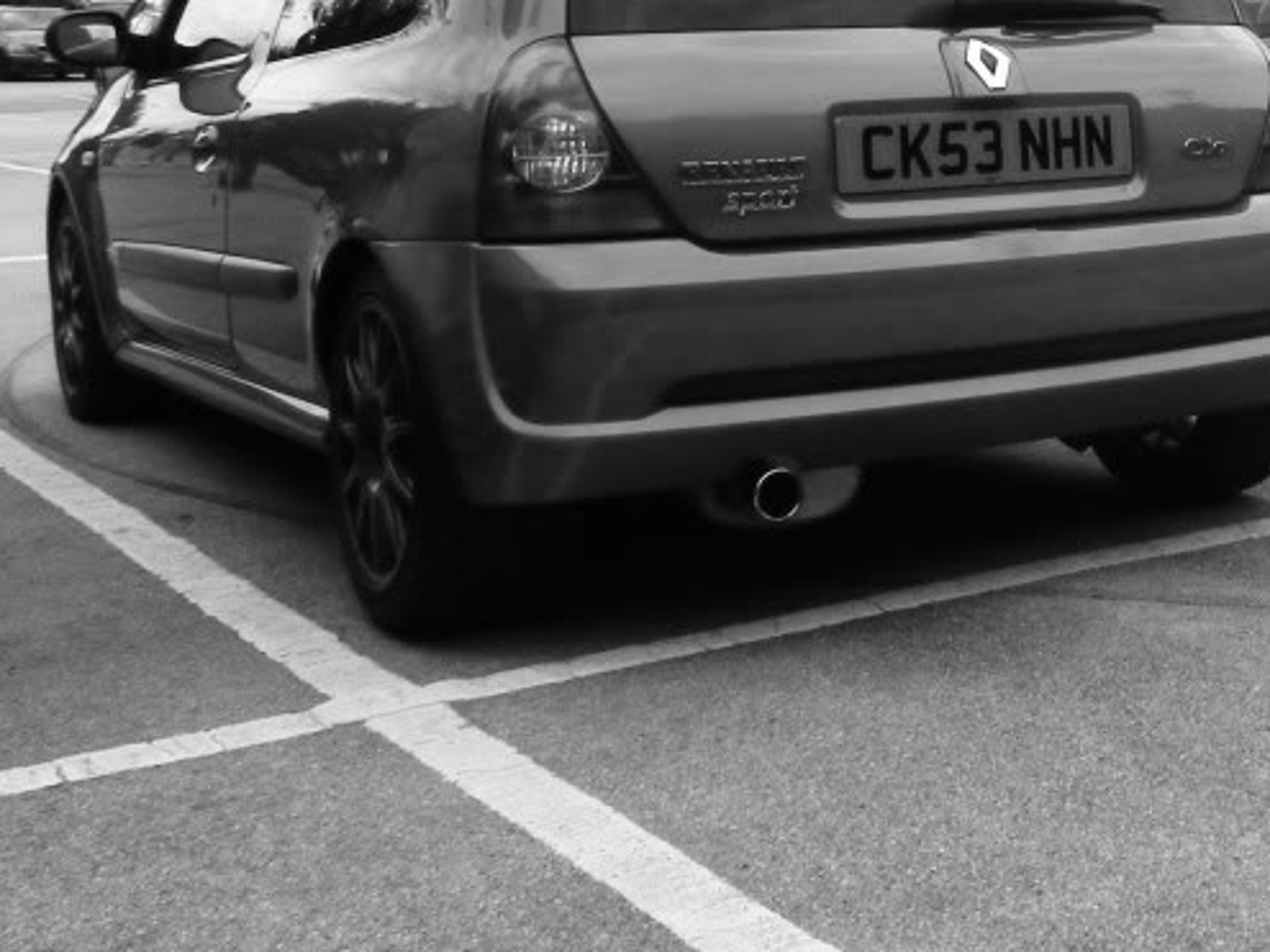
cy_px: 46
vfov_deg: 23.6
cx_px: 1119
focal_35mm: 60
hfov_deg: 30.9
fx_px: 2201
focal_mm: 5.2
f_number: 8
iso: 160
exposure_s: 1/407
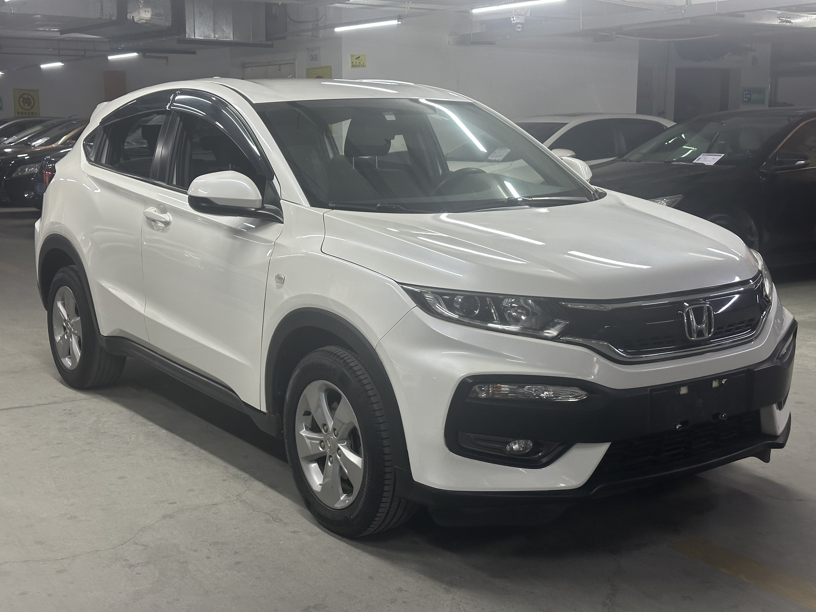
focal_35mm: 48
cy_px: 306
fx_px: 1131
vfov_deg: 30.3
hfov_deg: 39.7
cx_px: 408
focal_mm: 6.86
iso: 80
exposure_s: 1/100
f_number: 1.78
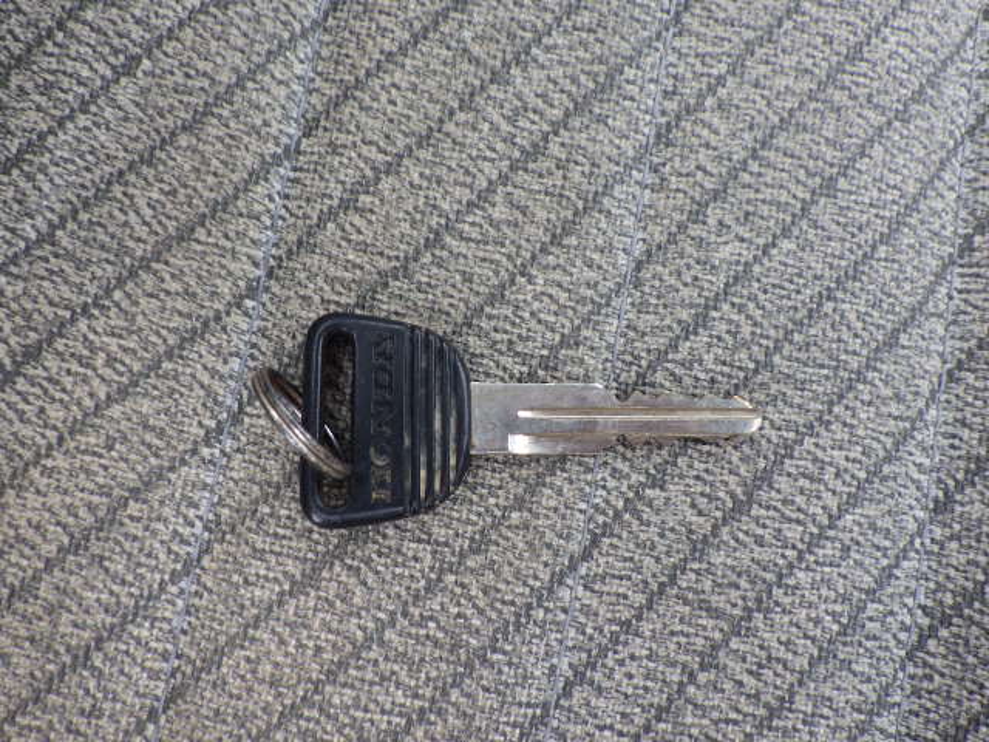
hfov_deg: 63.4
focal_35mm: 28
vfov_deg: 49.7
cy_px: 371
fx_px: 800
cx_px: 494
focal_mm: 5
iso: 125
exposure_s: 1/125
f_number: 3.5
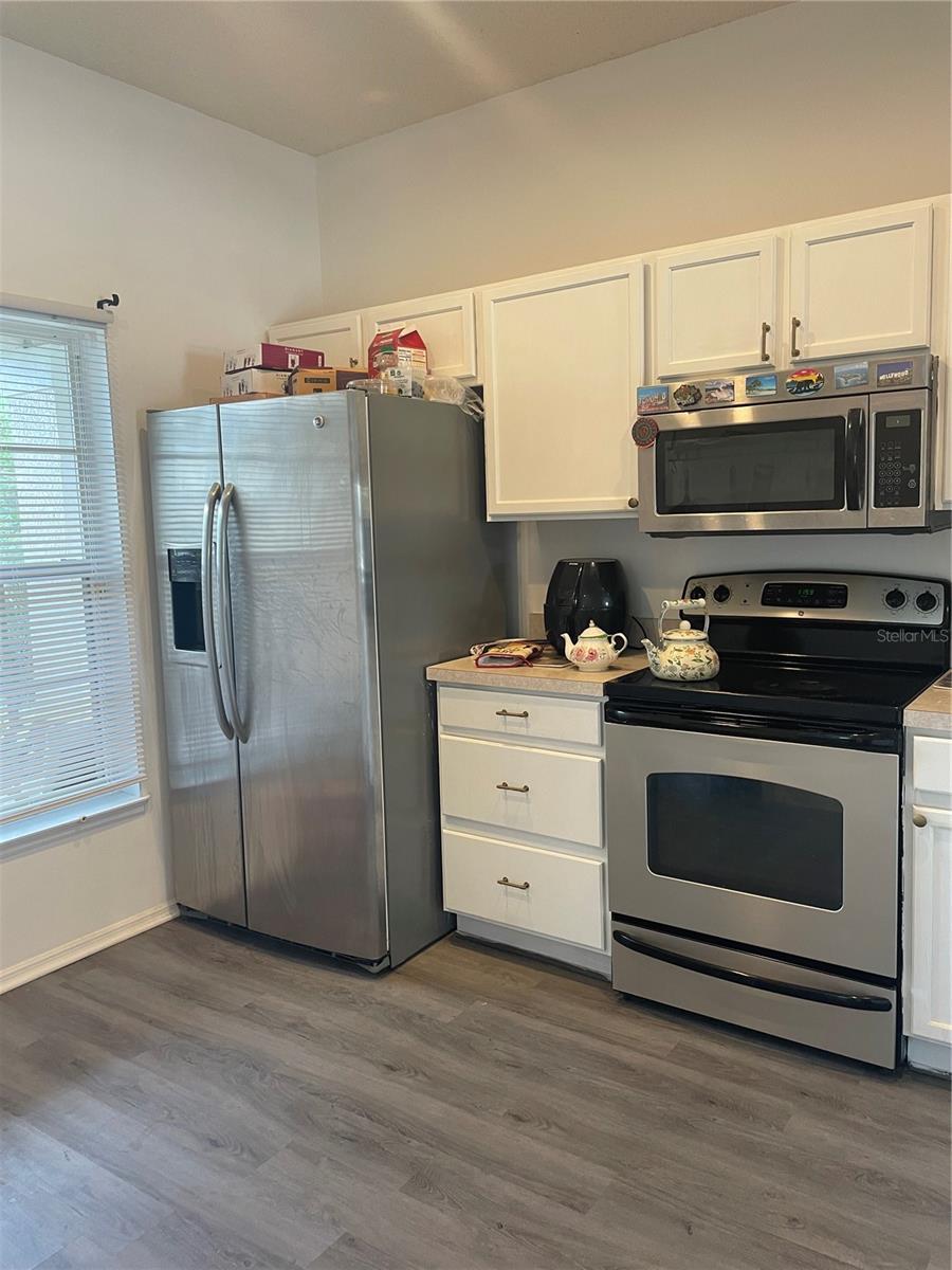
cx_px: 476
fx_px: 953
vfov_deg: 67.3
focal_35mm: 26
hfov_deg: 53.1
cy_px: 635
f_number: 1.6
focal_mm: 4.2
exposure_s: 1/60
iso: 100
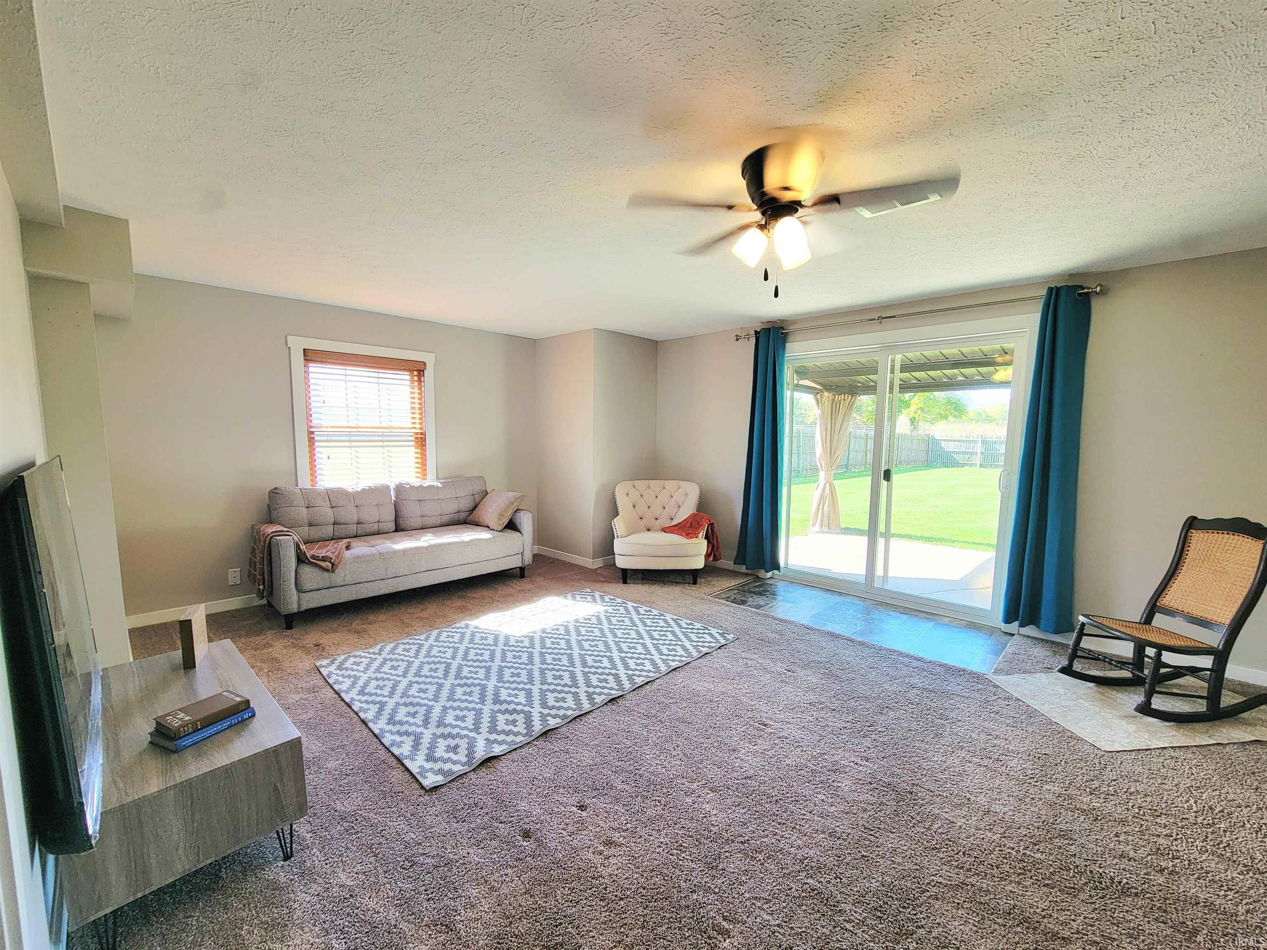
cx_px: 634
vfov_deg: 89.9
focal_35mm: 13
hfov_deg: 106.2
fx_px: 476
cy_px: 475
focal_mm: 2.2
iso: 50
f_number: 2.2
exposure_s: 1/60.2
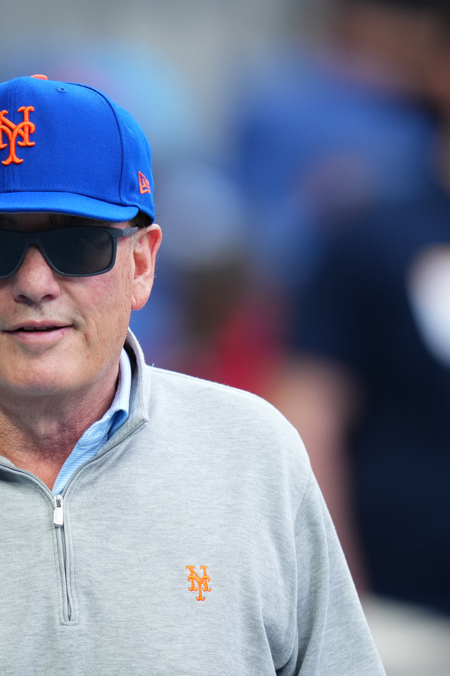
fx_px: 16894
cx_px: 86
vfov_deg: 2.3
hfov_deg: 1.5
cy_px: 338
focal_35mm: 901
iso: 1000
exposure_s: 1/1600
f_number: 2.8
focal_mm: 400
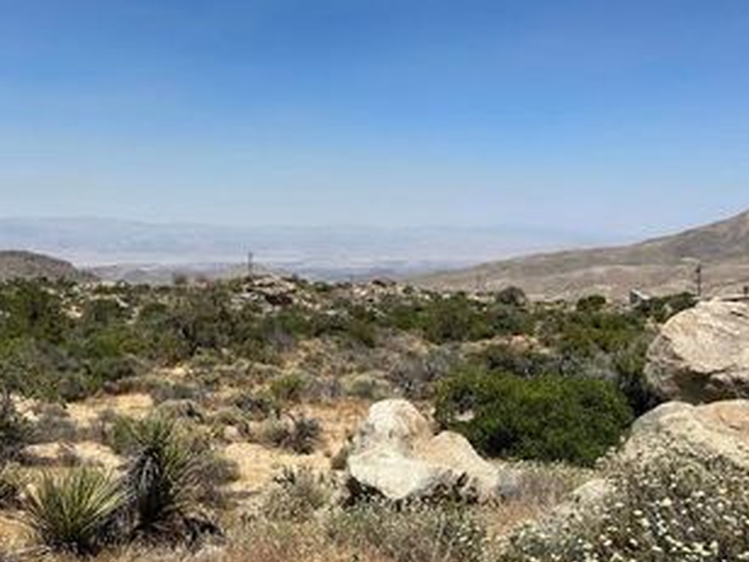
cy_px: 291
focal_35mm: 39
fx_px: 844
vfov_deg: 36.8
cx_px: 277
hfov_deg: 47.4
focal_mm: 6.86
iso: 80
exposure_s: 1/7576
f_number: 1.78
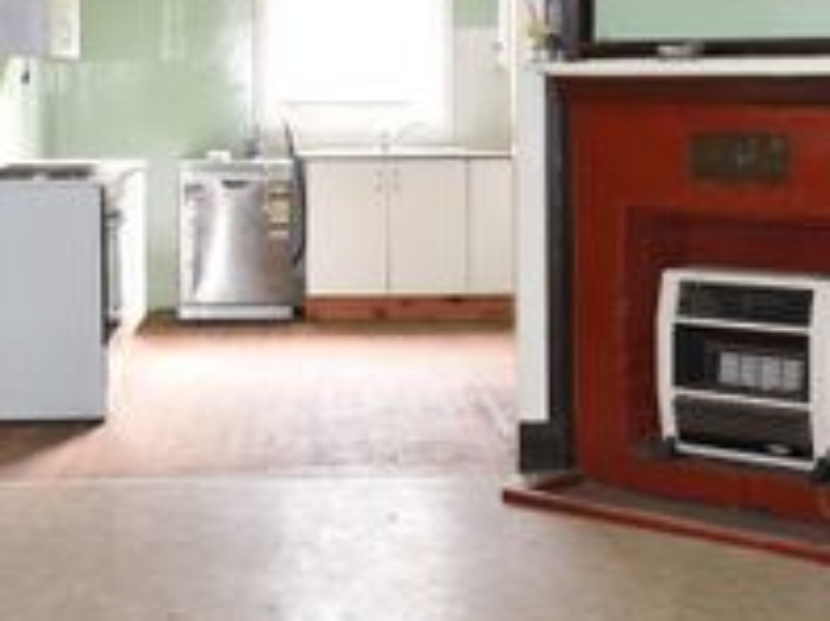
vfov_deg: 18.2
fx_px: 1916
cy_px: 124
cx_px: 415
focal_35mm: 80
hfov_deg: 24.4
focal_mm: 35
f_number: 4
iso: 800
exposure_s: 1/60
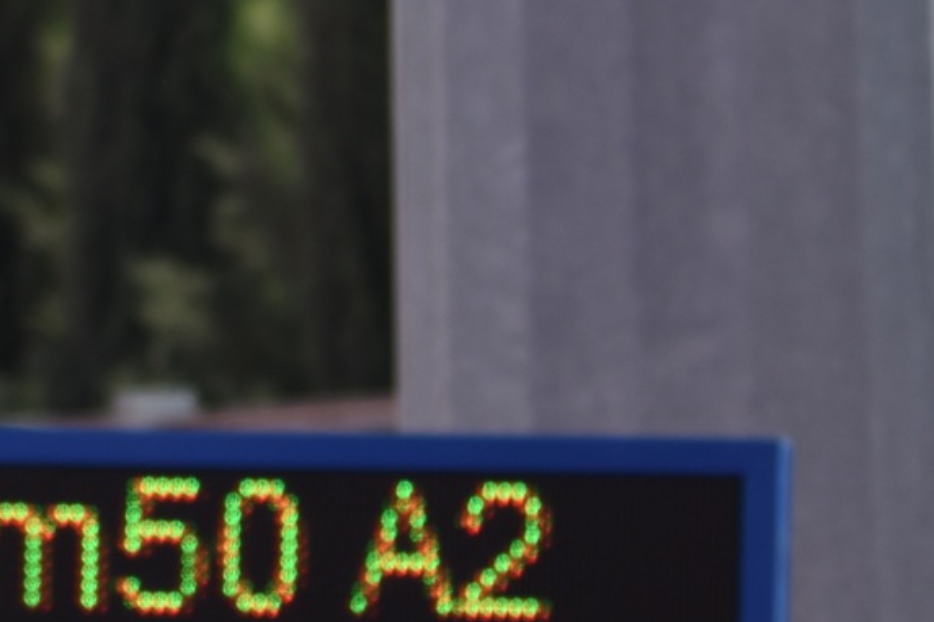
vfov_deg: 1.5
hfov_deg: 2.3
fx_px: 23523
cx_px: -655
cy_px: 220
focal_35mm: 907
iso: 100
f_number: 5
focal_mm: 150
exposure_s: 1/640
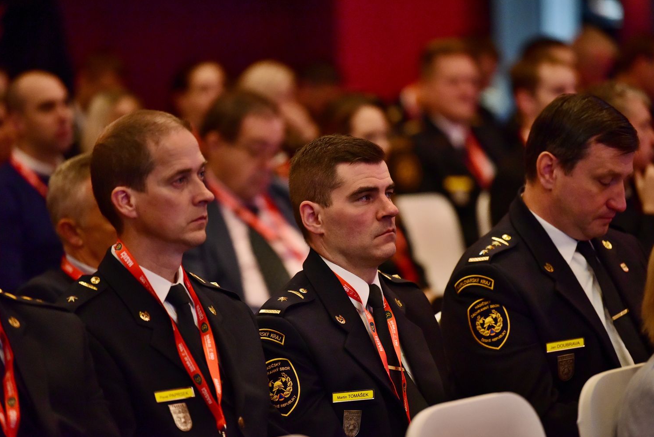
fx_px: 3398
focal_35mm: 187
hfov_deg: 11.0
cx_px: 329
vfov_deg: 7.3
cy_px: 218
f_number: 2.8
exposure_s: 1/160
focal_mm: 185
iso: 5000
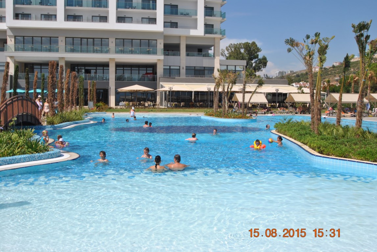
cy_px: 126
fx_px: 377
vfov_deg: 37.0
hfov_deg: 53.1
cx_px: 188
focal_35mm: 36
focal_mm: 24
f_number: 9
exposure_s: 1/320
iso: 100
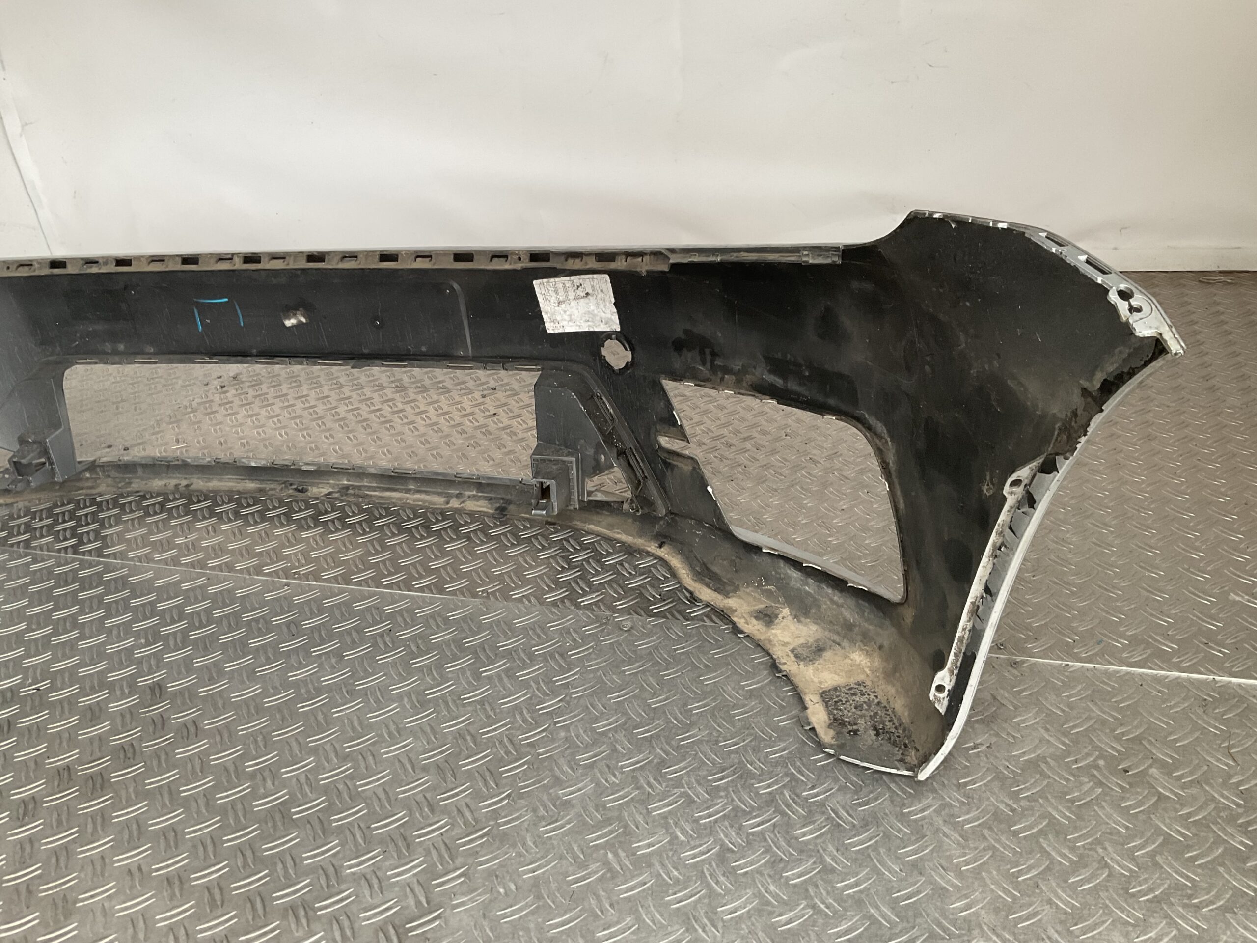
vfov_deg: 48.2
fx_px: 1053
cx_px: 628
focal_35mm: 29
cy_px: 472
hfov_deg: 61.7
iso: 64
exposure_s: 1/50
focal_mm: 3
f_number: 1.8
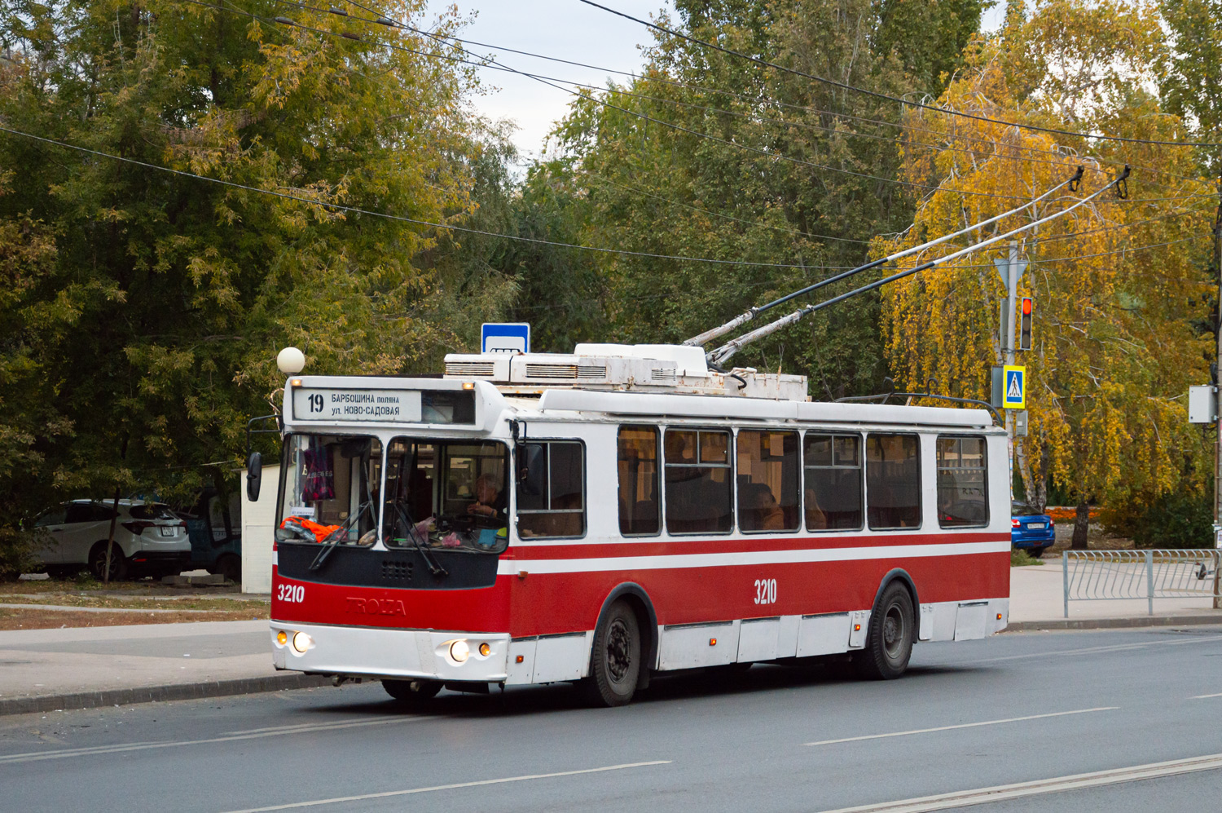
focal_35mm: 78
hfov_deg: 26.0
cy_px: 406
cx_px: 611
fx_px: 2645
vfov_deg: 17.5
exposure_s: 1/400
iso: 400
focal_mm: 52
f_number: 5.6
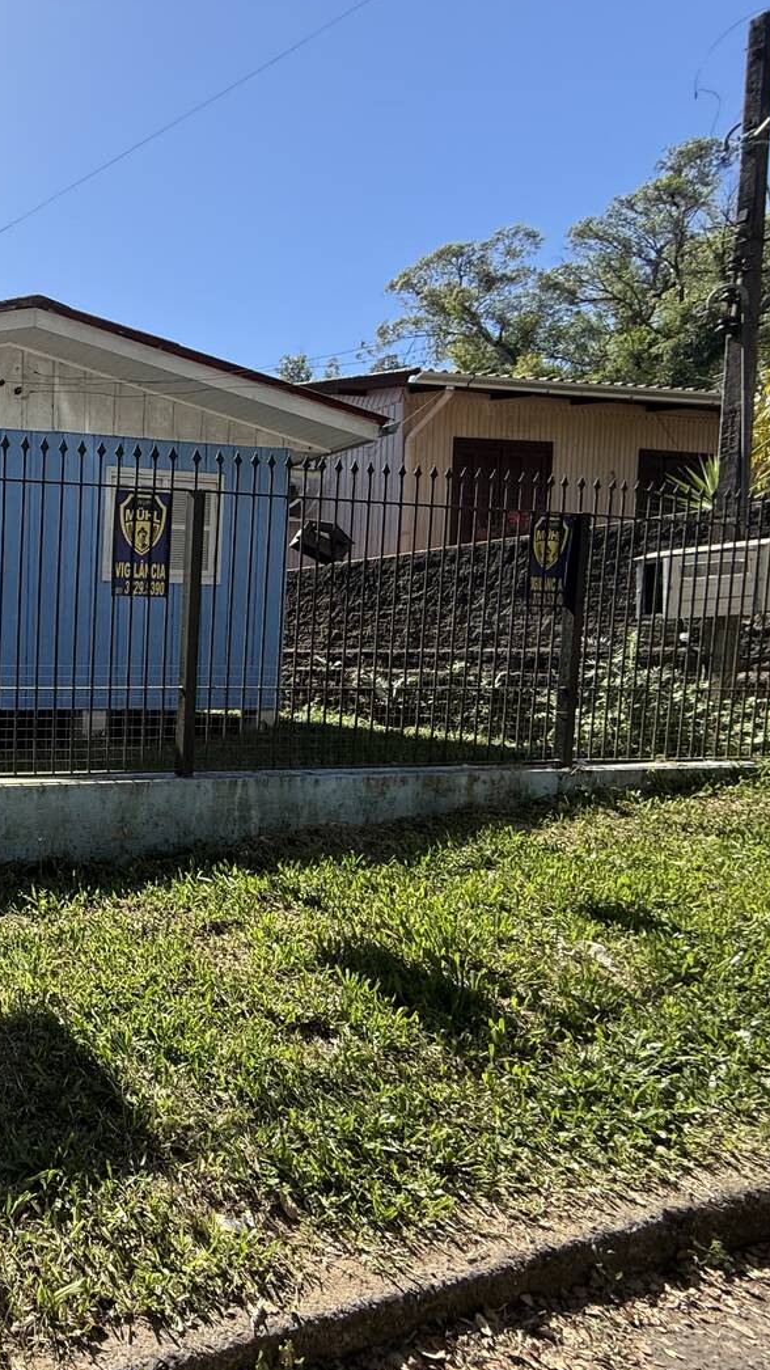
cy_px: 693
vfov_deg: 83.8
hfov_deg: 38.8
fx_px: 763
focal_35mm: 21
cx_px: -161
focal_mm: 2.22
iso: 64
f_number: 2.2
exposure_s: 1/901
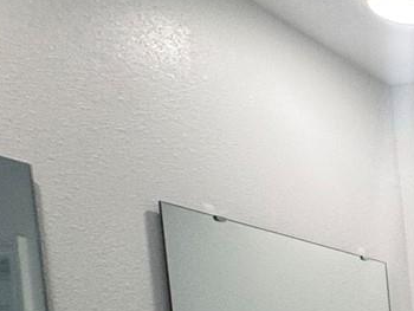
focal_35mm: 64
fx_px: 766
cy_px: 469
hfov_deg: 18.9
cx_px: 824
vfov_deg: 19.8
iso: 100
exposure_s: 1/120
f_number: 2.2
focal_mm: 2.22
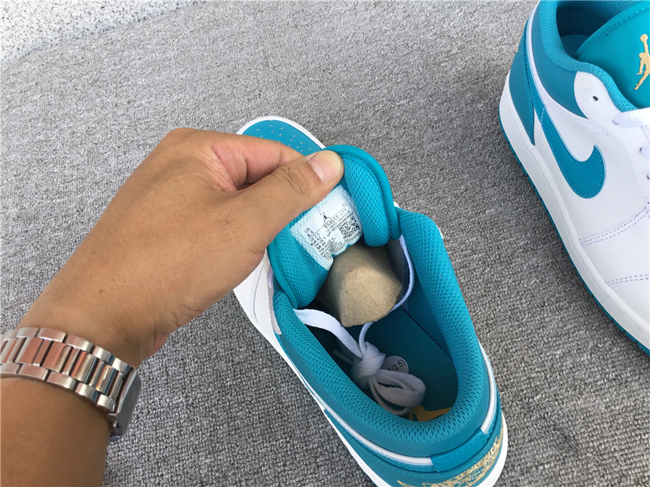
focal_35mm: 31
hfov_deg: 58.4
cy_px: 244
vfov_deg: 45.4
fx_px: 582
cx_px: 325
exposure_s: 1/151
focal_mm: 3.3
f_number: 2.4
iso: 25
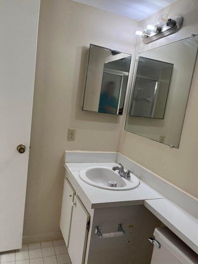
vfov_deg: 67.3
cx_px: 99
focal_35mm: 26
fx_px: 198
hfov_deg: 53.1
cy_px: 132
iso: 64
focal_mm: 5.1
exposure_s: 1/120
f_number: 1.6
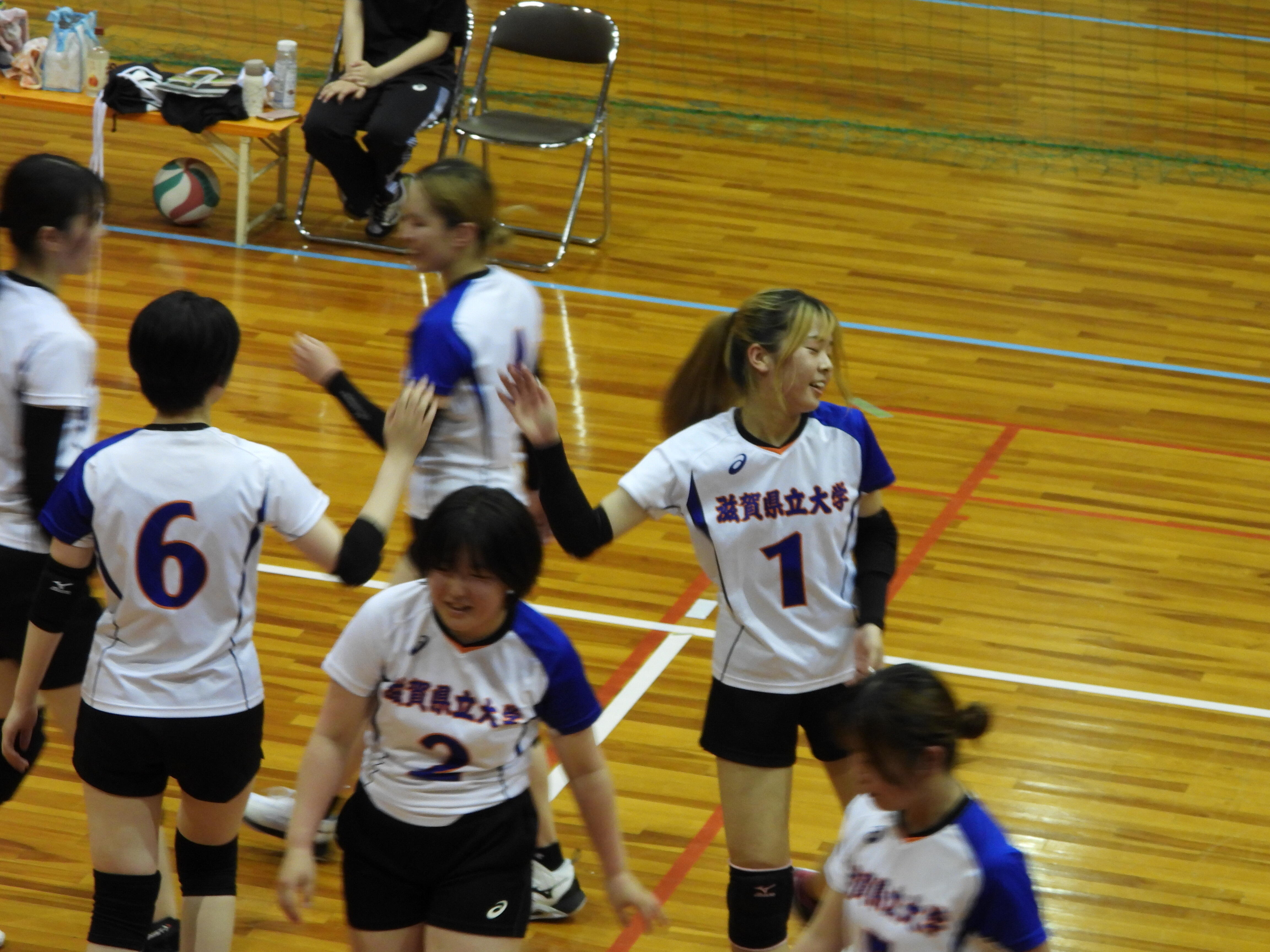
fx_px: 5503
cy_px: 476
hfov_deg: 13.2
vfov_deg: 9.9
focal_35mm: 150
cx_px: 635
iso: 400
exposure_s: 1/60
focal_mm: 26.8
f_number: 4.5
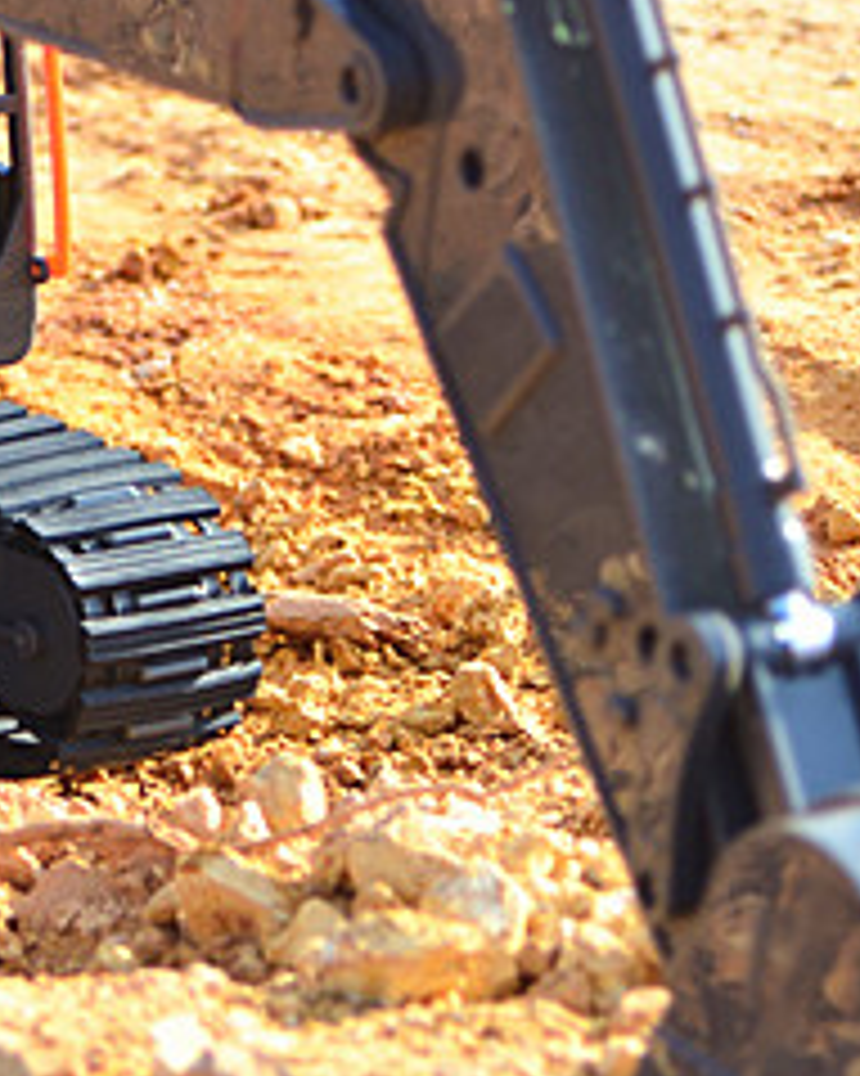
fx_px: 11970
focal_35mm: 376
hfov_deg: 4.1
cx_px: -351
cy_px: 304
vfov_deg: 5.1
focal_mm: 80
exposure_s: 1/200
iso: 100
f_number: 5.6
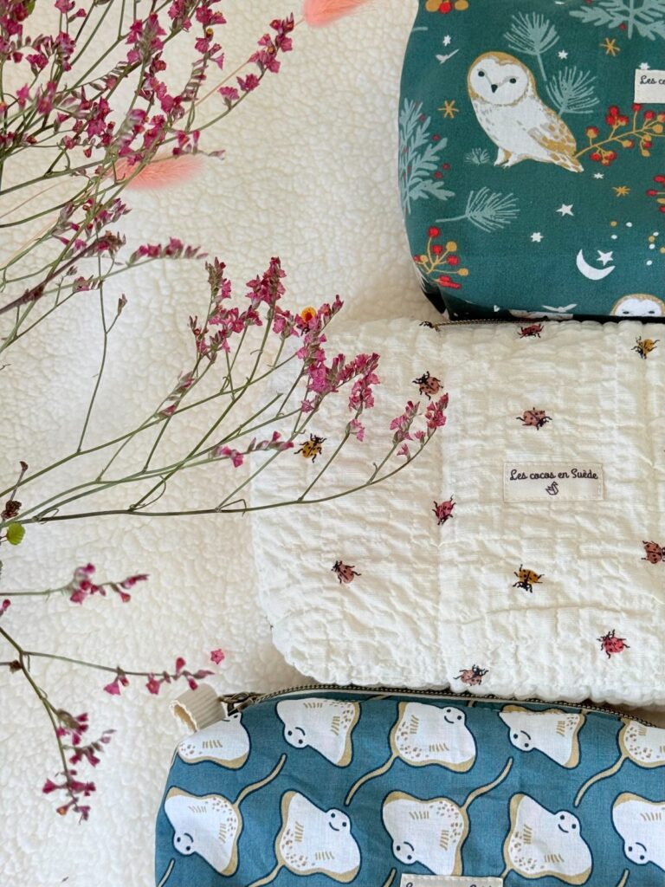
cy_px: 444
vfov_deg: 39.7
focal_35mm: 48
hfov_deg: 30.3
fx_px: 1229
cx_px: 332
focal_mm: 6.76
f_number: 1.78
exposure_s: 1/136
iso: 100
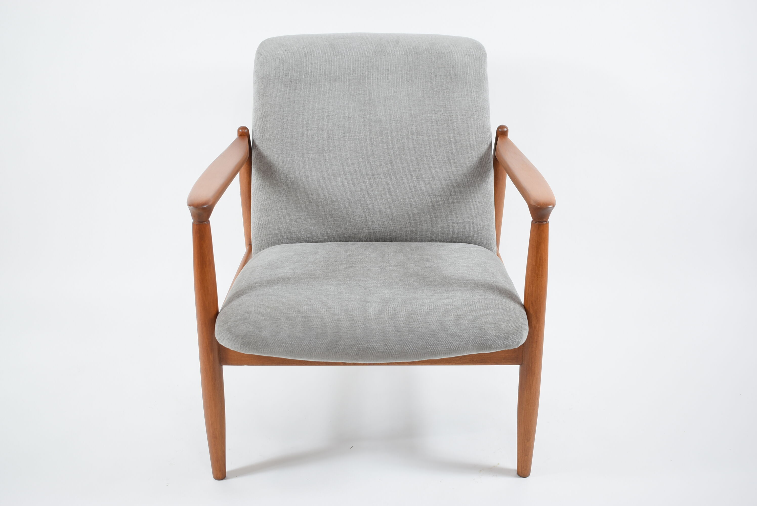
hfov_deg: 44.9
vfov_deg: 30.9
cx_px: 378
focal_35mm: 44
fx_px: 915
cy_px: 253
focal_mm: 29
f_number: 4.2
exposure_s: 1/10
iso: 100
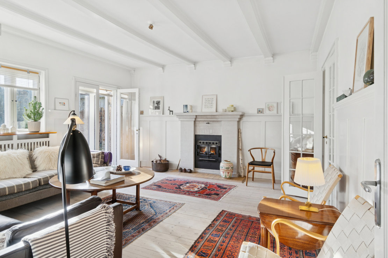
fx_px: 226
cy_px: 129
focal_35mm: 21
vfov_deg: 59.5
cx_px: 194
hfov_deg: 81.2
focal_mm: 14
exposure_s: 1/50
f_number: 8
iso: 200
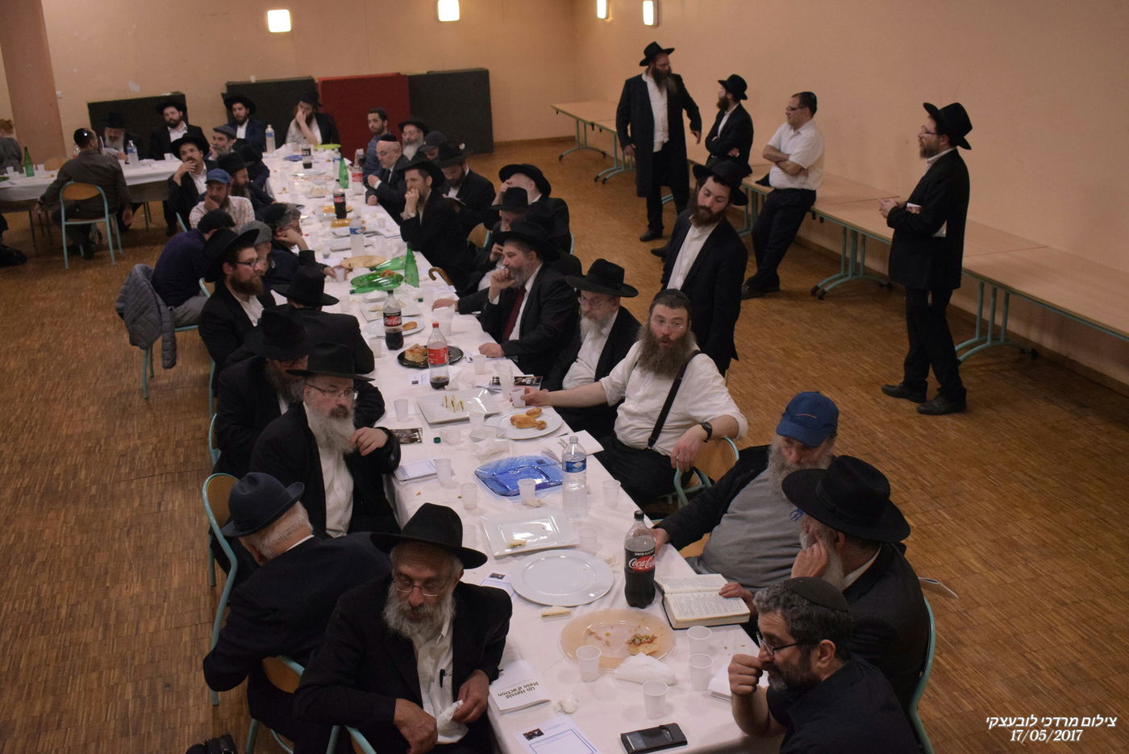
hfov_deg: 53.1
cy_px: 377
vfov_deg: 36.9
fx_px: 1130
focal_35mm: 36
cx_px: 564
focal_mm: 24
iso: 2800
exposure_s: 1/160
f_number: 5.6
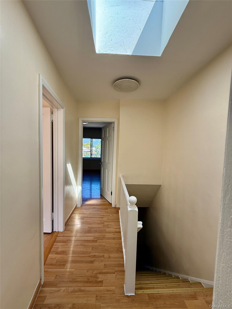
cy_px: 154
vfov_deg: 102.1
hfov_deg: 85.7
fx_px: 125
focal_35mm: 14
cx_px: 116
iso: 64
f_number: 2.2
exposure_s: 1/189
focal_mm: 2.22
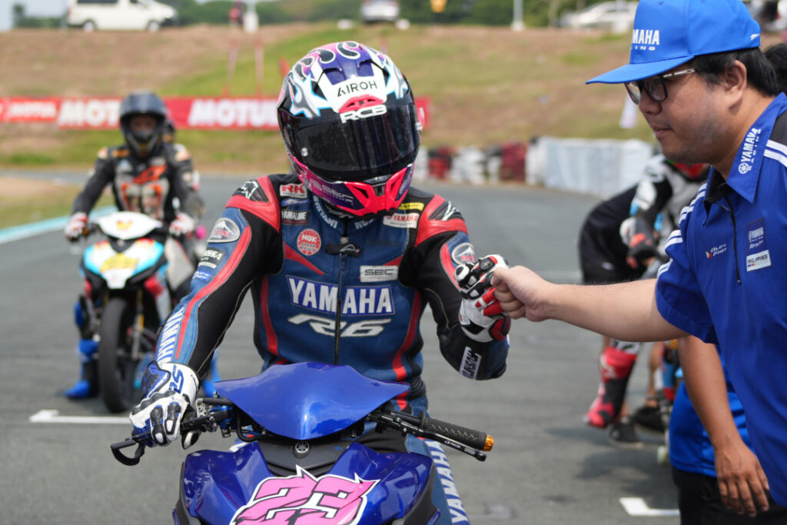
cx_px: 394
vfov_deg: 12.2
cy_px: 262
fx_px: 2460
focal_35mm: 112
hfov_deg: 18.2
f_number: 5
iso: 100
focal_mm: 75
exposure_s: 1/500
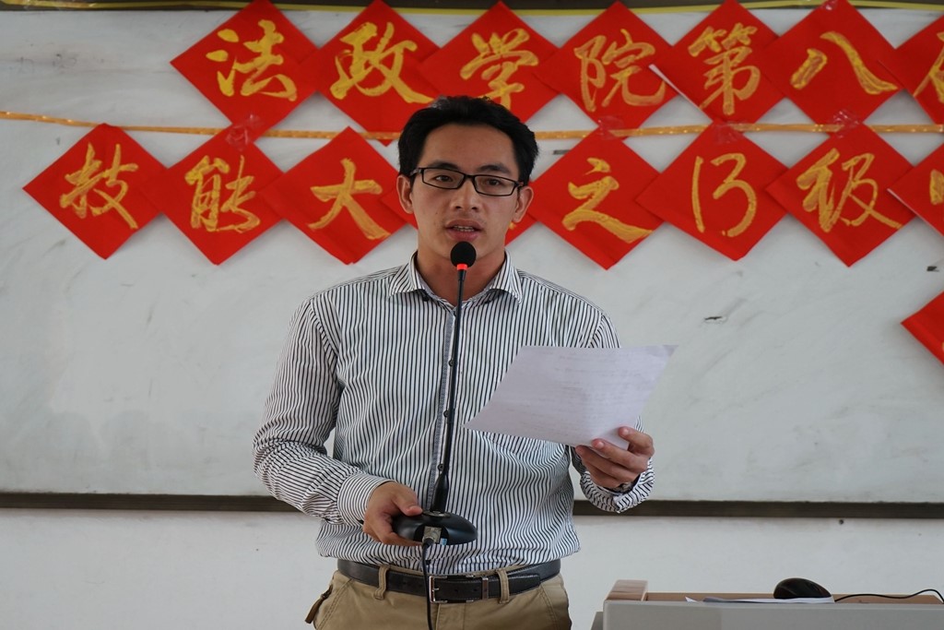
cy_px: 315
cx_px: 472
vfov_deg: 21.2
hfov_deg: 31.4
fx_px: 1678
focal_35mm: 64
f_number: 5.6
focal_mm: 64
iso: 800
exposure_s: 1/50
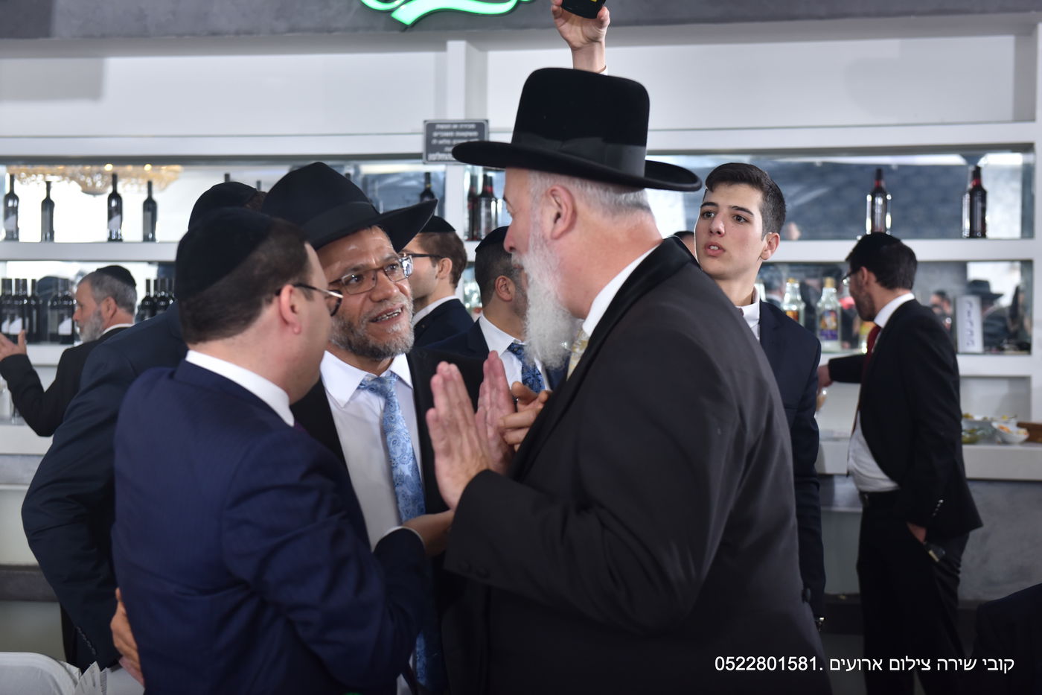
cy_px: 348
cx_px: 521
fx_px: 1678
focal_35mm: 58
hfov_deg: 34.5
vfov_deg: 23.4
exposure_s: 1/200
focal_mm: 58
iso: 800
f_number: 4
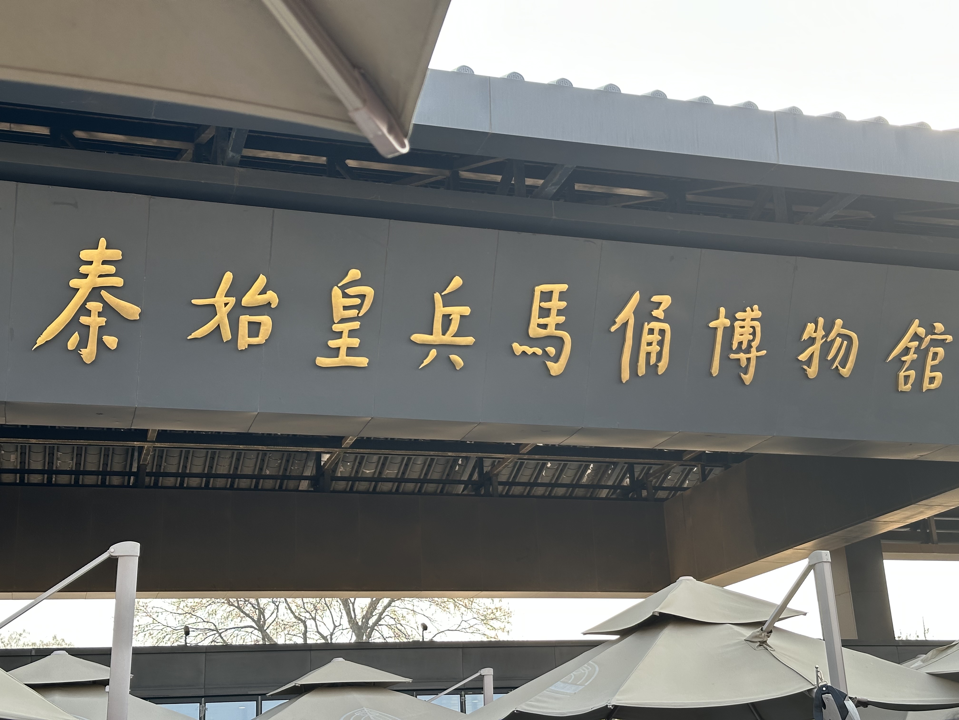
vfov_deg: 30.3
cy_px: 360
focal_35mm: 48
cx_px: 480
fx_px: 1330
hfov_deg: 39.7
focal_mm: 6.86
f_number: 1.78
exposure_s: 1/373
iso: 64
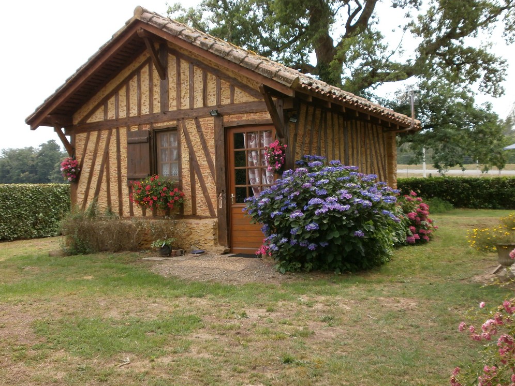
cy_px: 194
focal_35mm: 40
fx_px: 595
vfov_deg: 36.0
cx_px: 255
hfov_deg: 46.8
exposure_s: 1/320
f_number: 3.4
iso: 100
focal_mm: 6.9
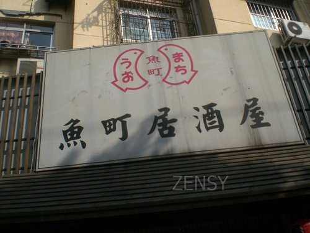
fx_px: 340
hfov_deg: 49.0
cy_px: 116
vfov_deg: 37.7
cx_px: 155
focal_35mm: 38
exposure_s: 1/500
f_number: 4.4
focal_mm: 6.3
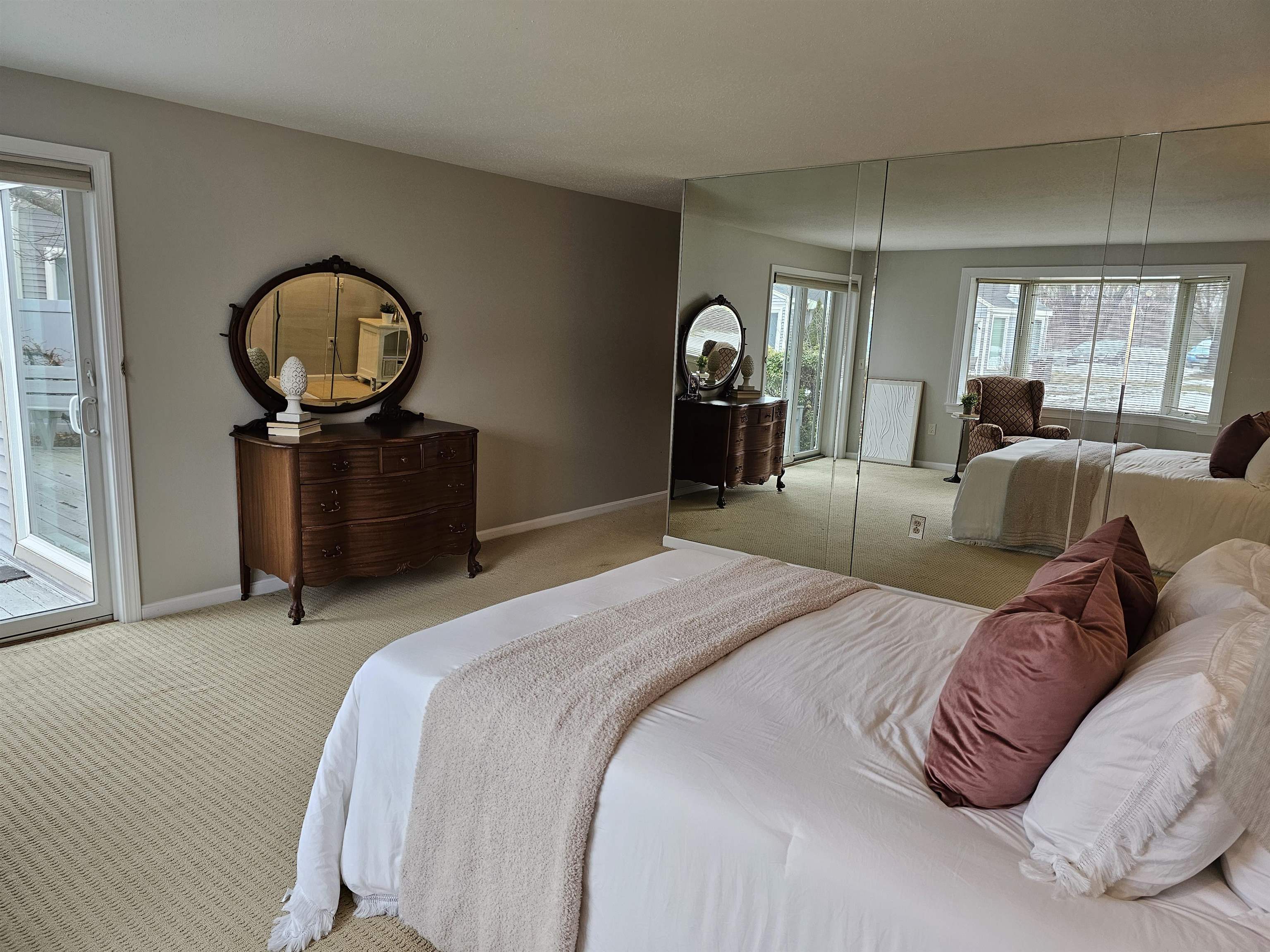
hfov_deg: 73.9
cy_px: 476
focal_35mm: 23
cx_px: 635
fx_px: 844
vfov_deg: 58.9
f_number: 1.7
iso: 160
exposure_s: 1/120
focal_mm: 6.3
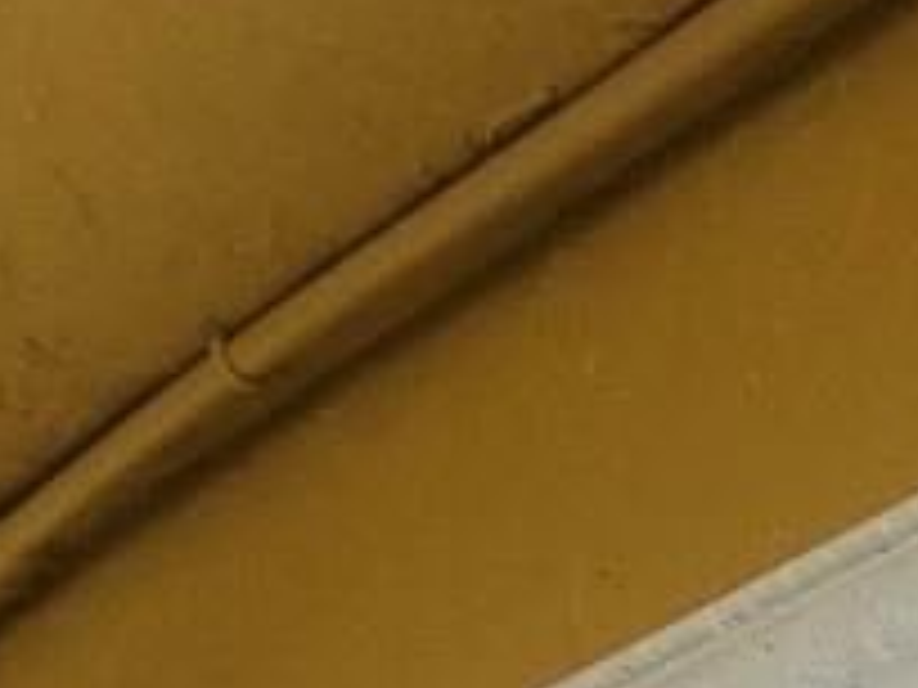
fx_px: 2705
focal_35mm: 102
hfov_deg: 13.2
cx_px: 2322
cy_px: 2532
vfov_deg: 8.8
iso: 50
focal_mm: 2.2
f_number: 2.2
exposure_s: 1/155
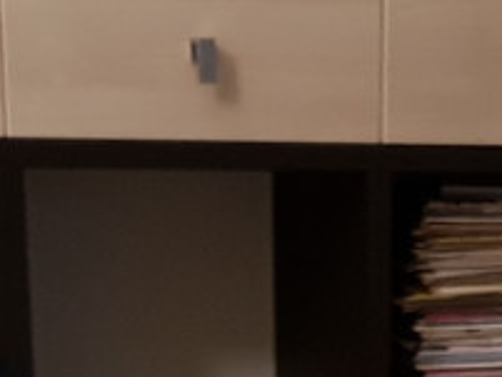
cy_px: 951
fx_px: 2002
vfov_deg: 9.4
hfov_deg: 14.1
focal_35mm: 138
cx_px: 473
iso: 200
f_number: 1.7
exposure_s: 1/12
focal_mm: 4.3
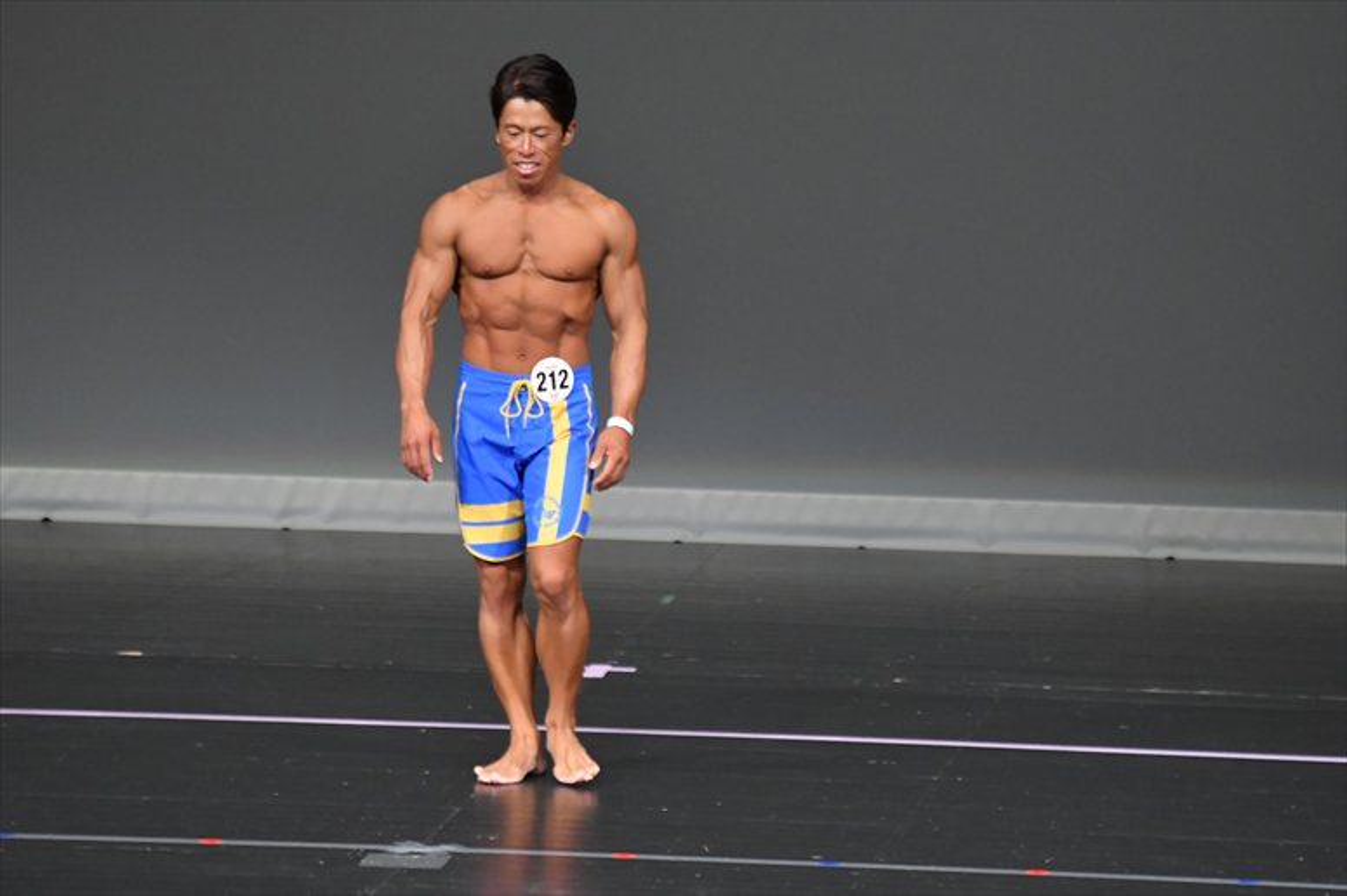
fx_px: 14025
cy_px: 448
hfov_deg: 5.5
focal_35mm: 375
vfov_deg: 3.7
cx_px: 674
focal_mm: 250
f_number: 5.6
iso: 5000
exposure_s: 1/400
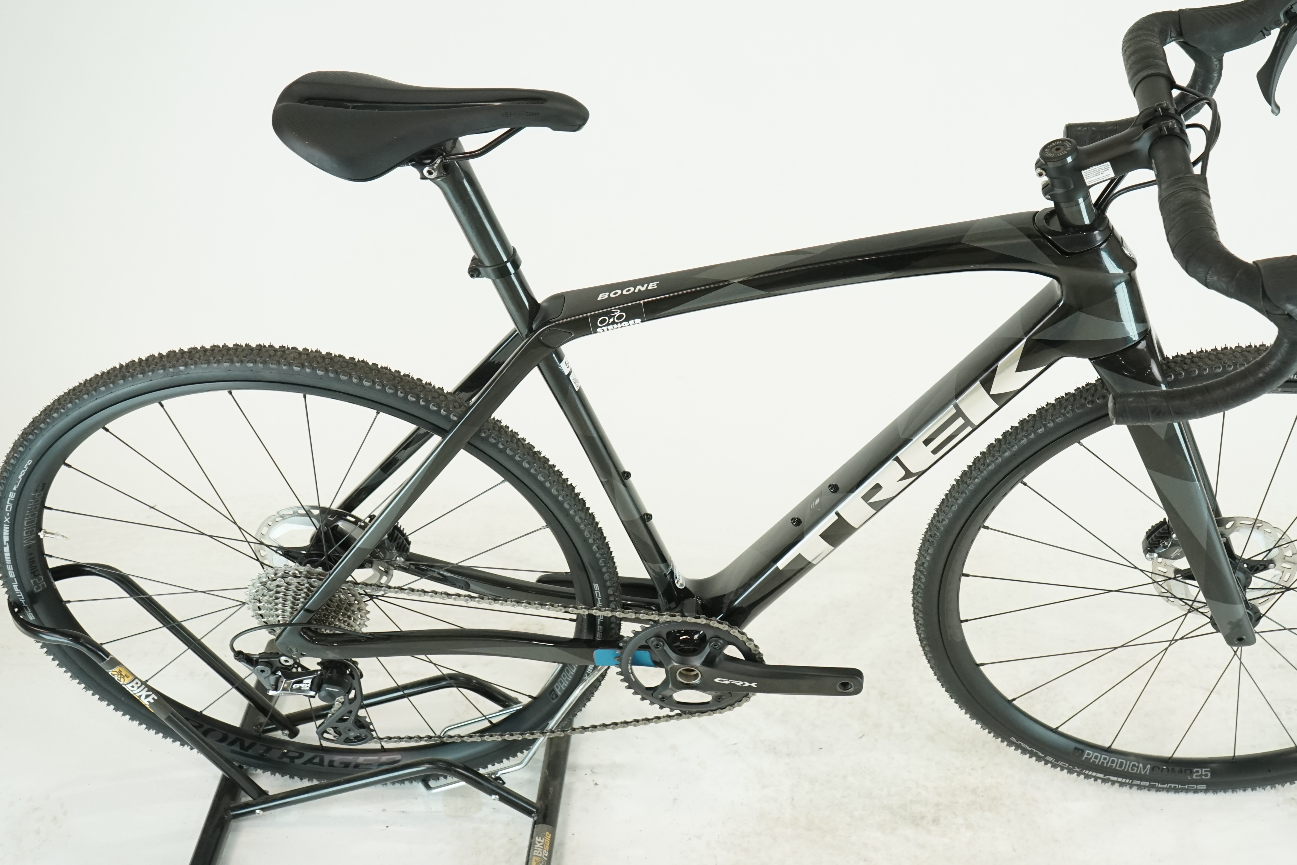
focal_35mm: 43
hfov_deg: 45.2
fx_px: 1549
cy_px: 374
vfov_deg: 31.2
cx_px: 783
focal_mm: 34
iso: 1600
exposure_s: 1/200
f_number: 5.6
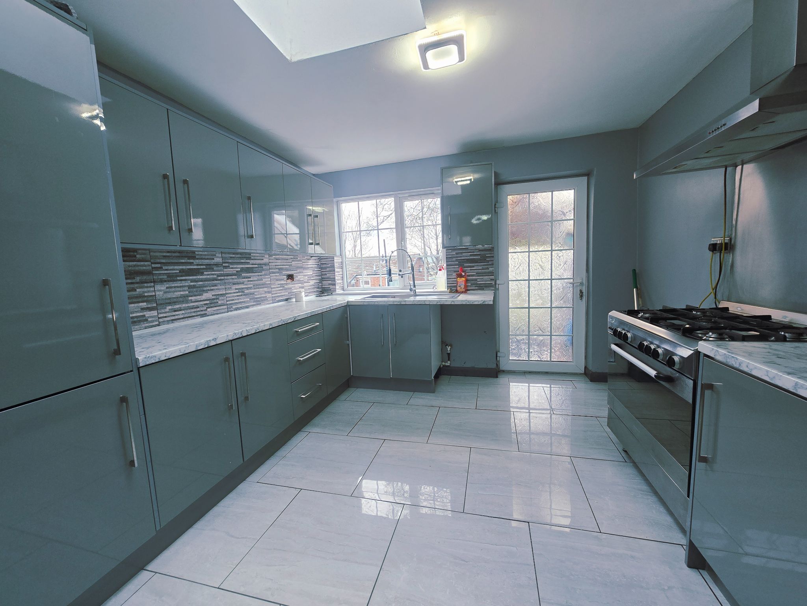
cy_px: 303
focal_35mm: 13
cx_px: 404
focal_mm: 2.2
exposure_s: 1/50
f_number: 2.2
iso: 64
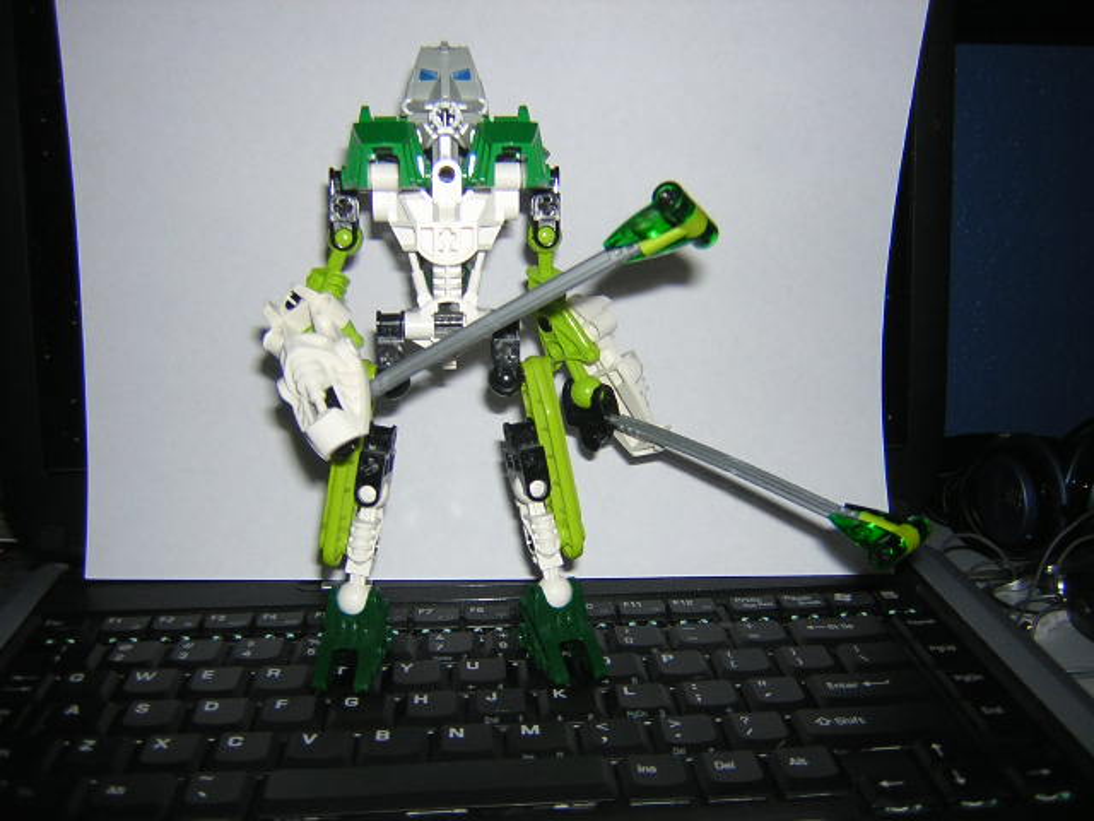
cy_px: 410
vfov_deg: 39.7
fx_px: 1138
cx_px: 547
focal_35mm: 36
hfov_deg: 51.4
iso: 100
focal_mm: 4.7
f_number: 2.6
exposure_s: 1/60.1
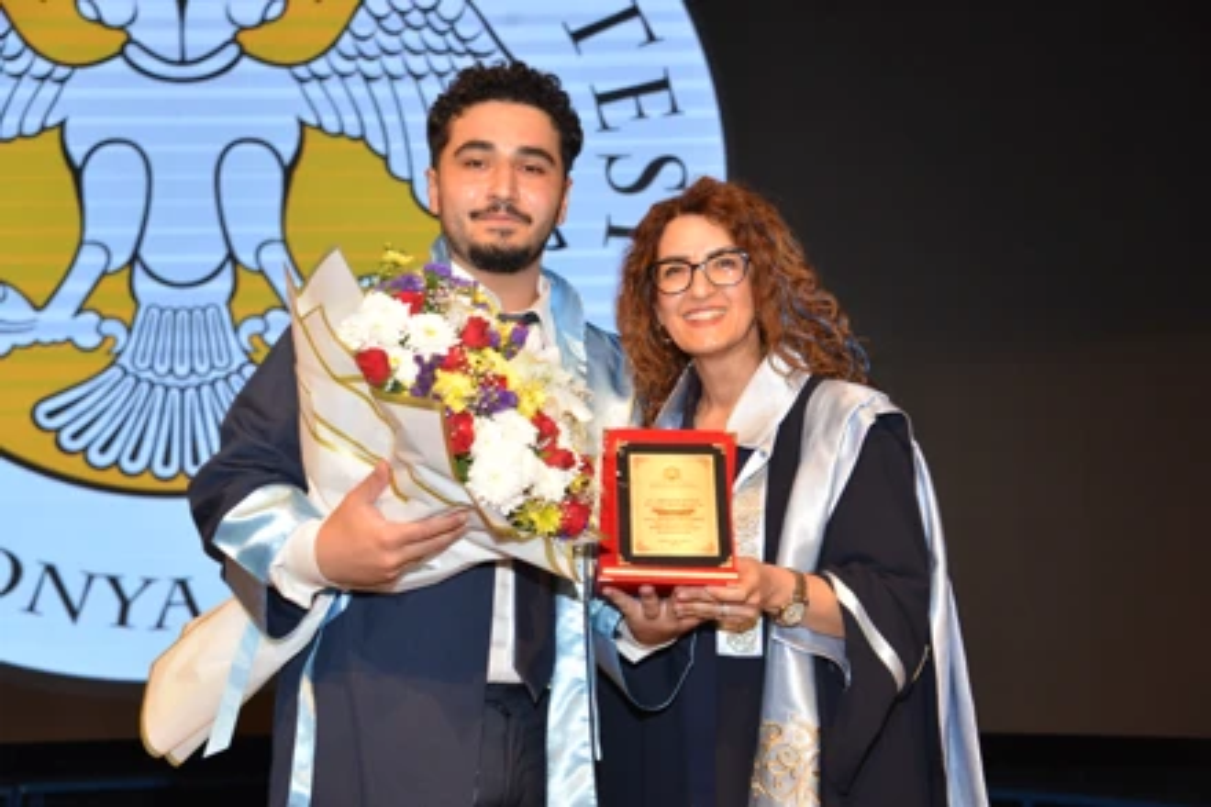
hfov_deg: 34.5
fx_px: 1950
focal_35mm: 58
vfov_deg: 23.4
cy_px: 404
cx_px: 606
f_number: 4.5
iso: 320
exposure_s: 1/60
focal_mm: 58
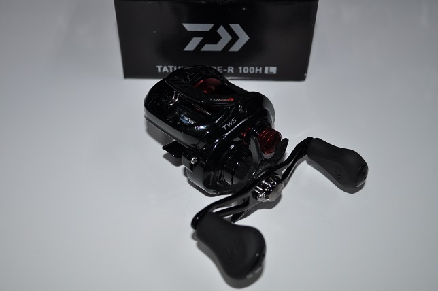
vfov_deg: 30.8
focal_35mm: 44
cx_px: 219
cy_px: 146
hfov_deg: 45.0
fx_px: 529
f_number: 4.5
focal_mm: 29
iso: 200
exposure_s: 1/125
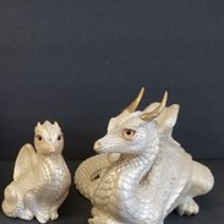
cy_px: 145
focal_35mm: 43
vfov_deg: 38.8
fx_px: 315
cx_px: 30
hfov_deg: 37.1
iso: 80
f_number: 1.7
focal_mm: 4.25
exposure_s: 1/60
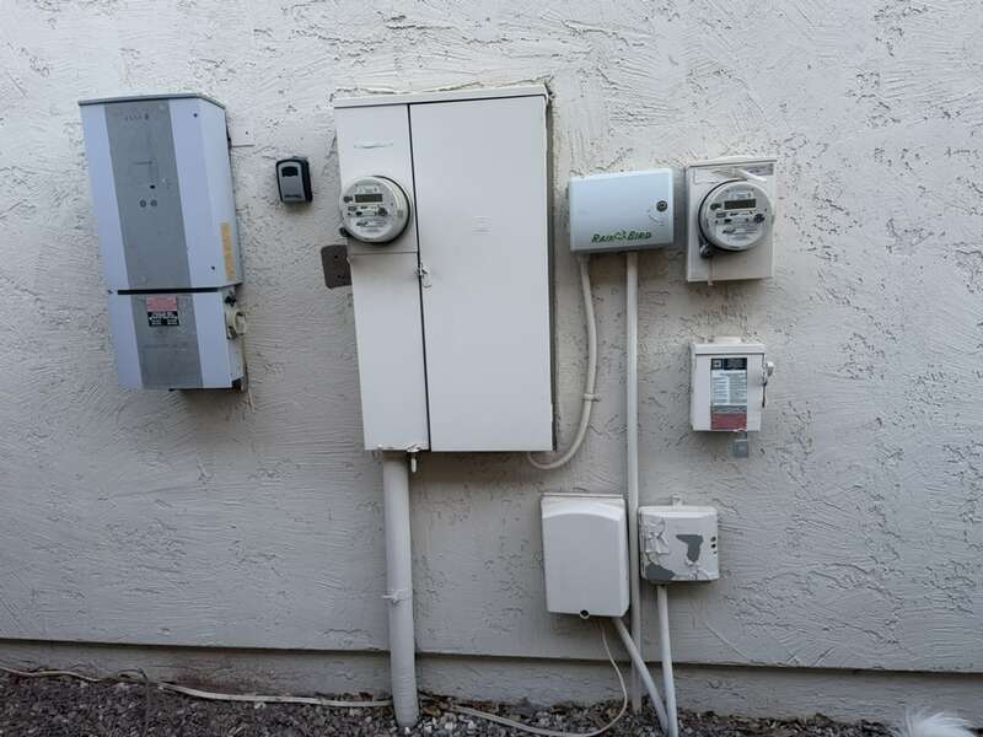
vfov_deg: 56.8
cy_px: 368
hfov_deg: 71.6
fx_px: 682
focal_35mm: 24
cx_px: 492
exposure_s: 1/60
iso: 400
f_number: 1.78
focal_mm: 6.76
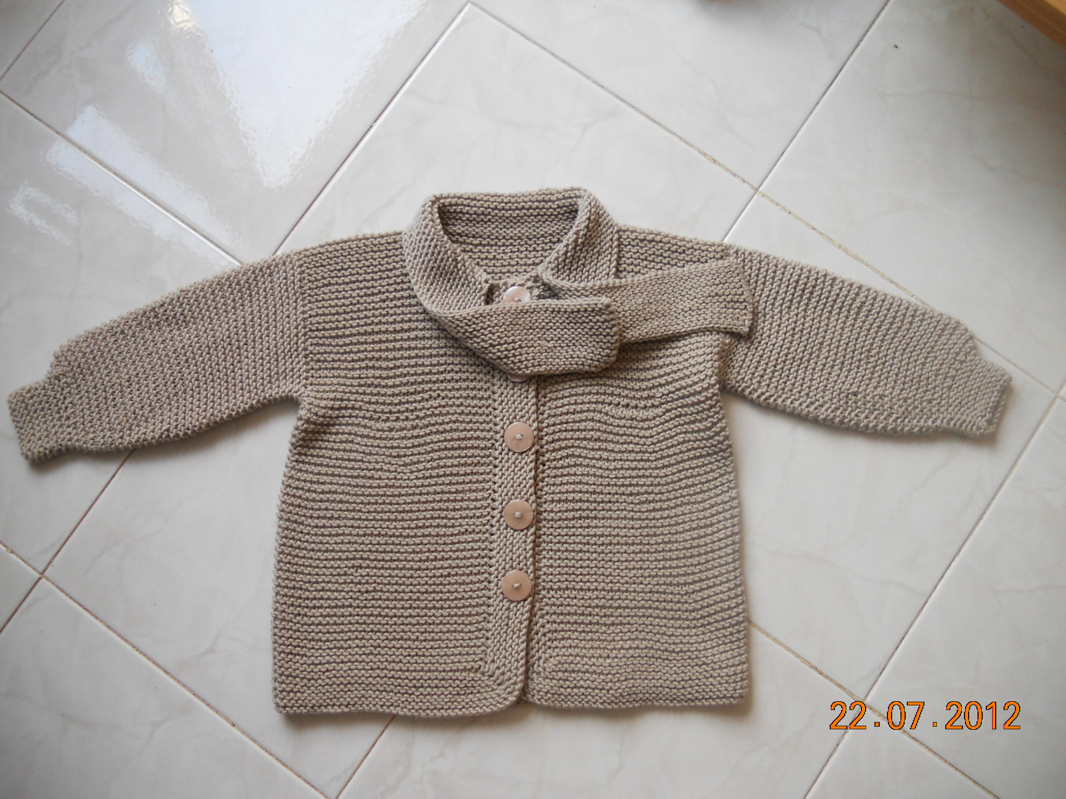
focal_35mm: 27
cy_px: 400
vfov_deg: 51.4
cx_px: 533
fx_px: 831
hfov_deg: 65.3
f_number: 3.2
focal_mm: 4.9
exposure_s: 1/60
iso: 80
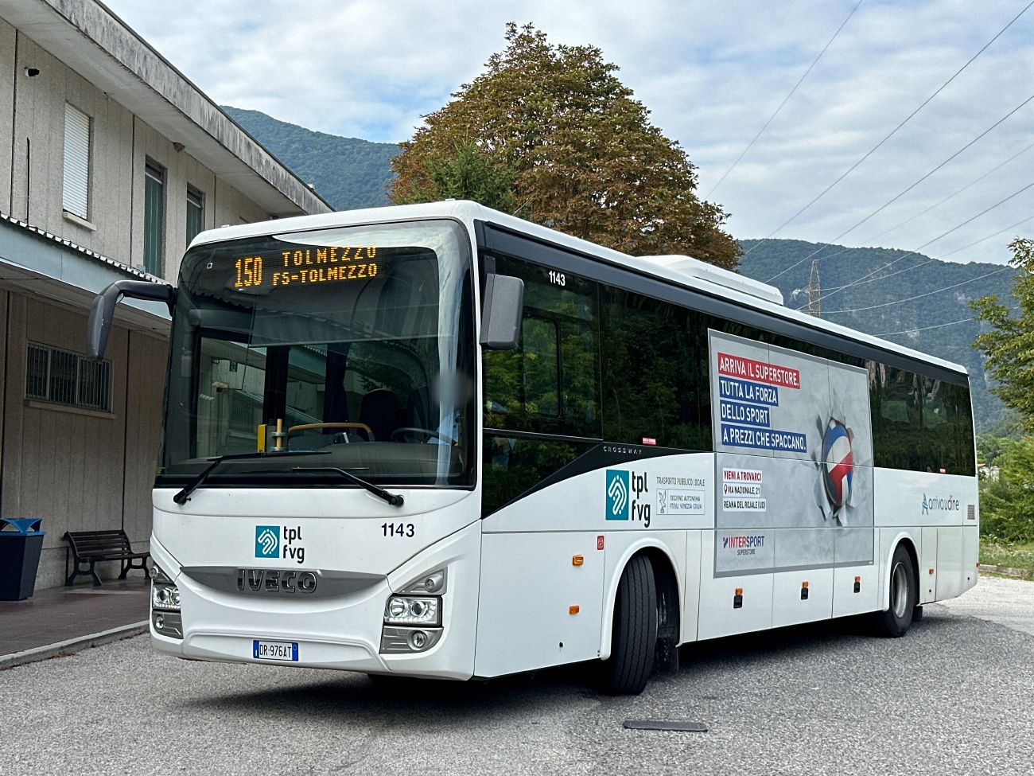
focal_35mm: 48
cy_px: 388
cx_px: 517
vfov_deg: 30.3
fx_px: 1434
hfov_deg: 39.7
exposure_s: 1/1100
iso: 64
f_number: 1.8
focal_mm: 6.86
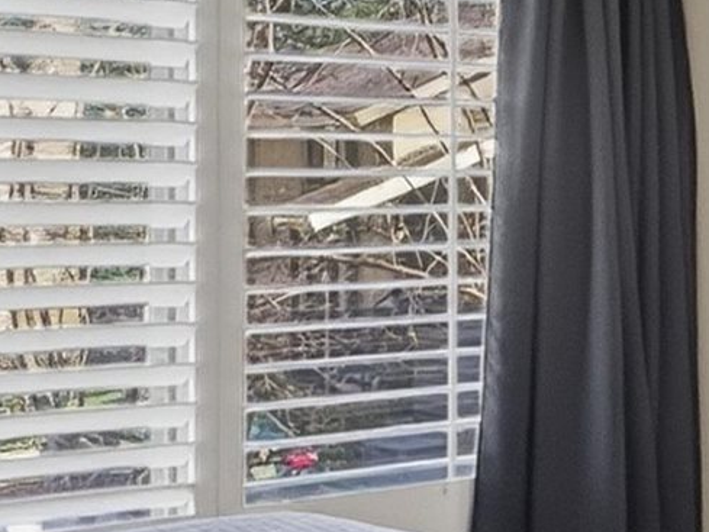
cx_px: 1100
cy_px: 154
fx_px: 1803
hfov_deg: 19.1
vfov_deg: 16.7
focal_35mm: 88
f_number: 2.2
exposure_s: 1/120
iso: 250
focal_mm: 2.2
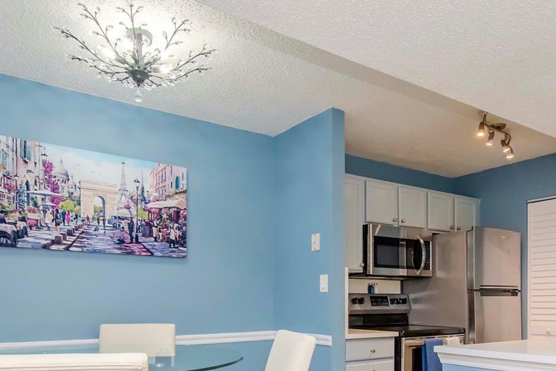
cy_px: 306
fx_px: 446
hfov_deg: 63.8
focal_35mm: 29
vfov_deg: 42.7
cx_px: 259
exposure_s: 1/80
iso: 800
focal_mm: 11
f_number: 11
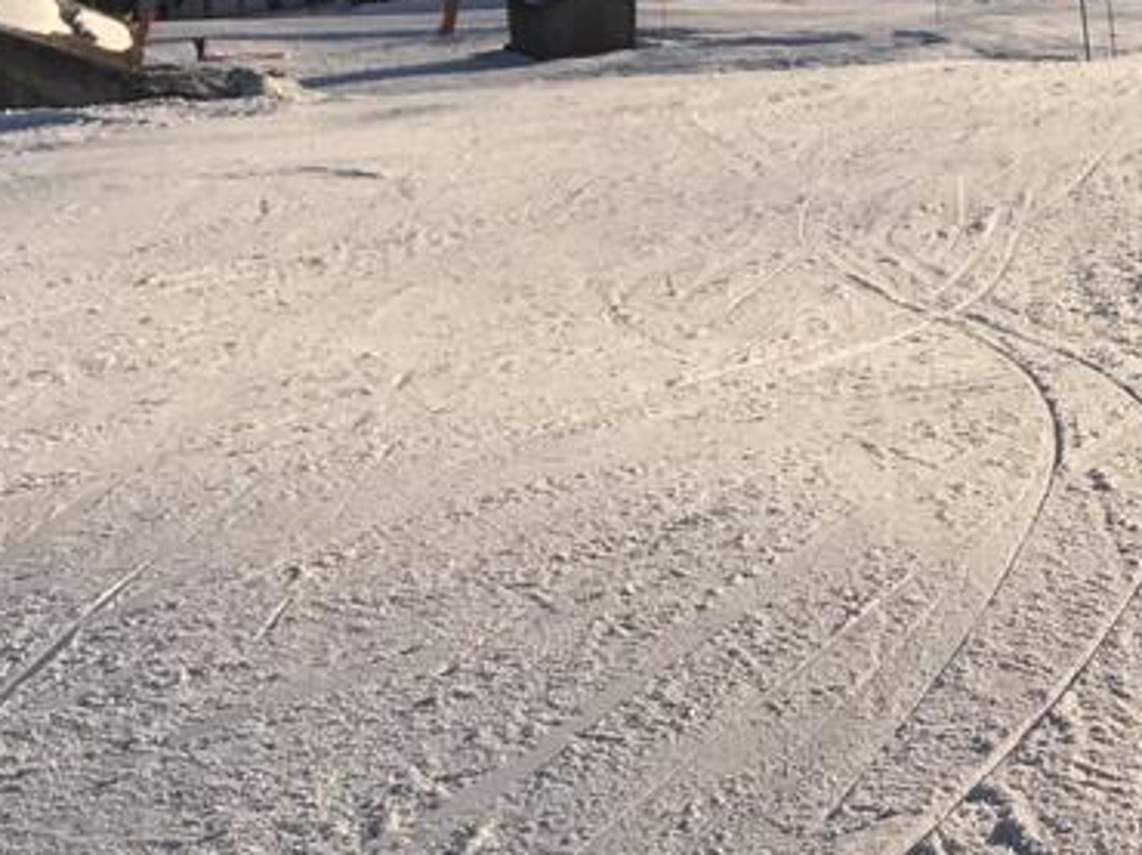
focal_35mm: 78
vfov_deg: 17.7
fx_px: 2572
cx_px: 880
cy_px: -261
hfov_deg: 24.7
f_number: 1.8
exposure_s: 1/3096
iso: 20
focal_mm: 3.99
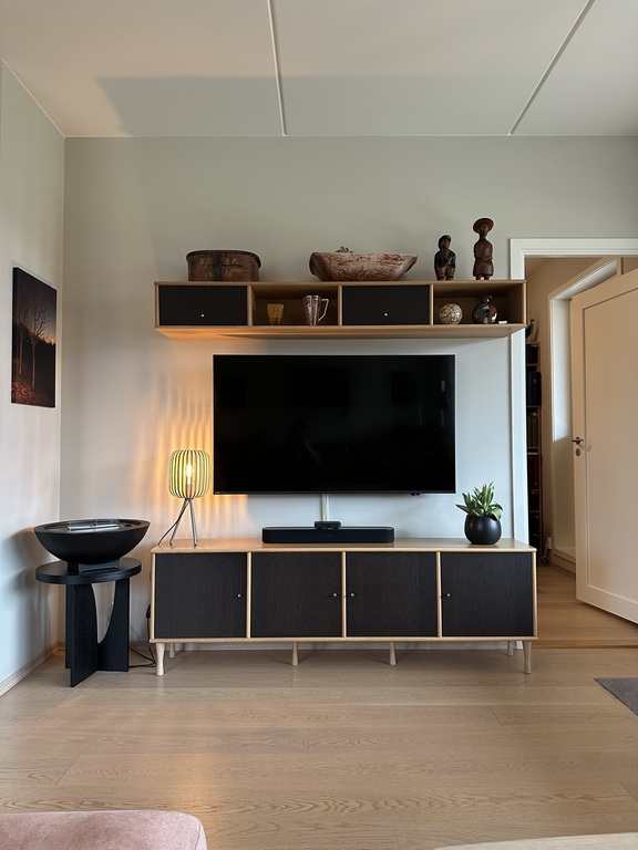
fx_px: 590
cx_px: 319
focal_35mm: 24
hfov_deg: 56.8
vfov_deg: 71.6
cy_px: 425
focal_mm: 6.86
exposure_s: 1/50
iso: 250
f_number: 1.78
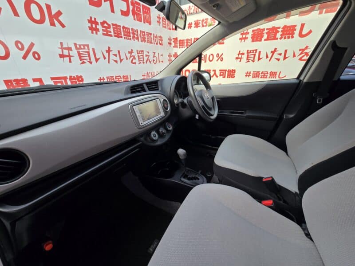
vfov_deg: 89.9
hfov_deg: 106.2
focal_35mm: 13
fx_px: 133
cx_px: 178
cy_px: 133
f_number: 2.2
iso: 50
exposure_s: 1/143
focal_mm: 2.2
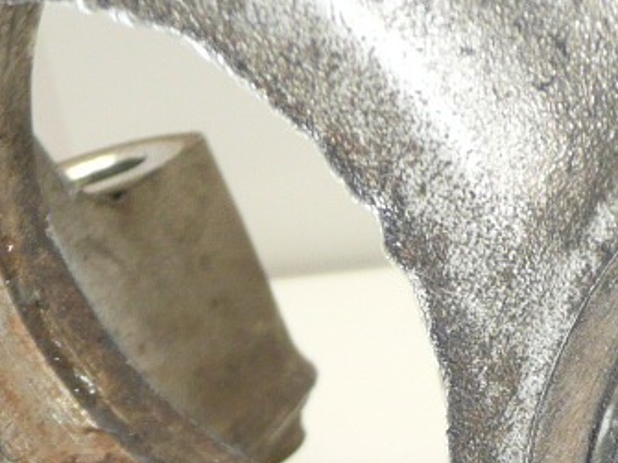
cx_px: 767
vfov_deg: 12.9
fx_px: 1910
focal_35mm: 107
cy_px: 753
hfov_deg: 17.4
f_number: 3.3
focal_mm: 4.6
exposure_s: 1/30
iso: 100
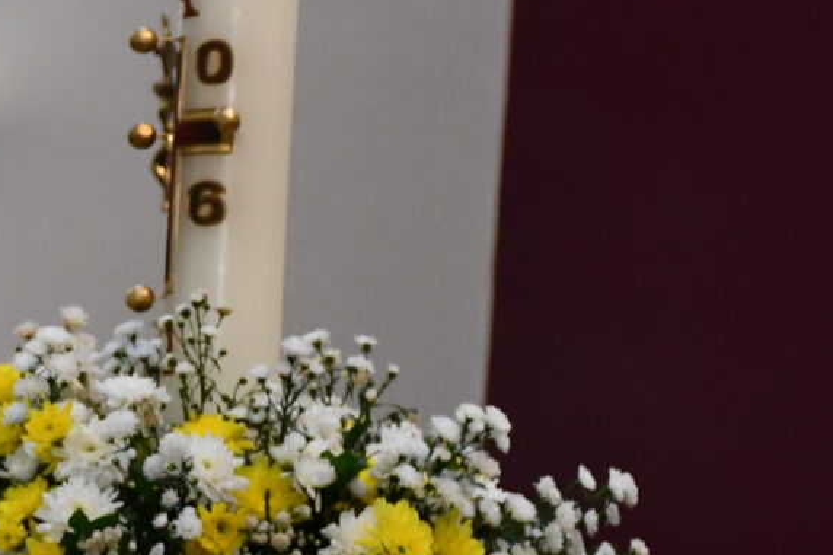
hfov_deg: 7.7
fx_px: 6060
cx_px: -322
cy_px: 310
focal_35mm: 262
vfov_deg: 5.2
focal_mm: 52
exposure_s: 1/125
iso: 1600
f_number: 4.8
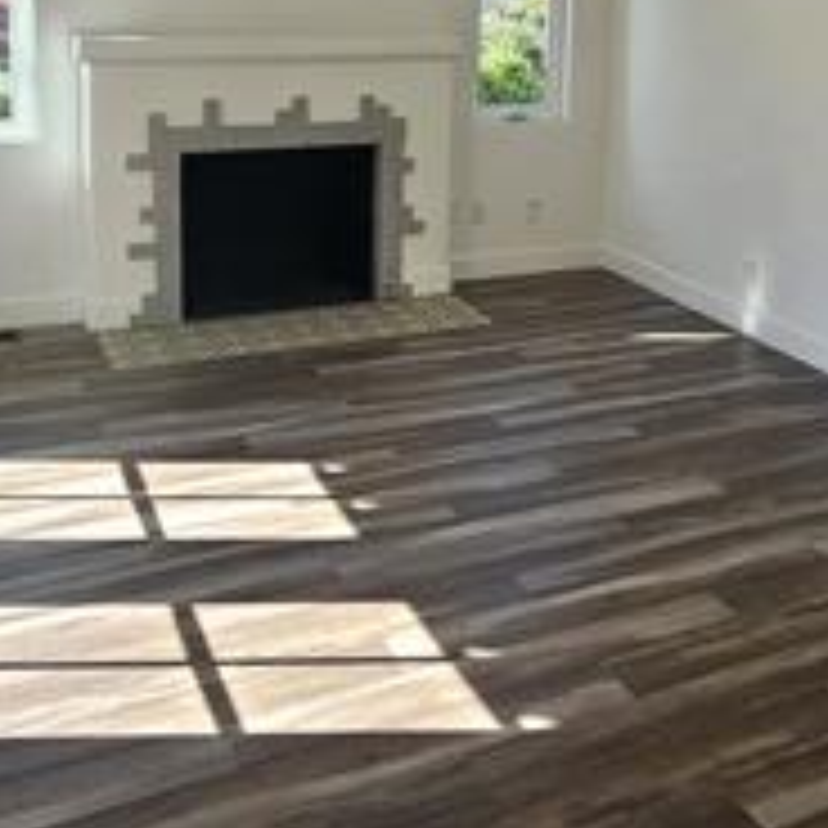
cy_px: 153
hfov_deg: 41.2
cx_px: 562
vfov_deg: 40.0
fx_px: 1082
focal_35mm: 40
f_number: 2.2
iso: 50
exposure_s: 1/139
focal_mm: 2.2
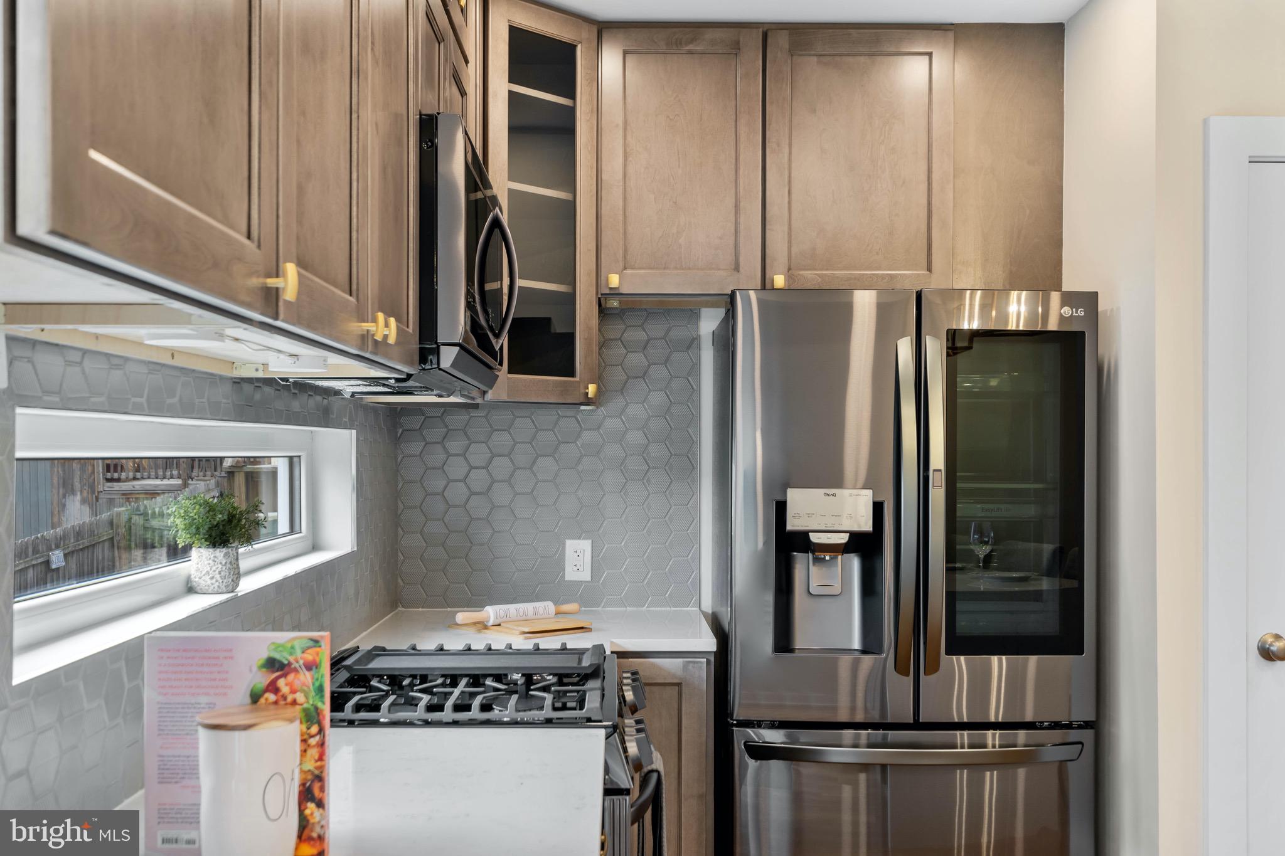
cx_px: 642
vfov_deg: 37.8
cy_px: 428
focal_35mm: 35
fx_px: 1249
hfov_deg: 54.4
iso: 320
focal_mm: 35
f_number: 8
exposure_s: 1/5
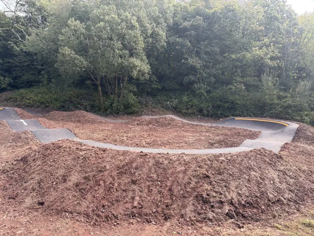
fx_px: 236
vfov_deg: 53.1
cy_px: 118
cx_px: 157
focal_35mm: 26
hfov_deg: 67.3
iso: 40
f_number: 1.6
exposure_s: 1/217
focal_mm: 5.96
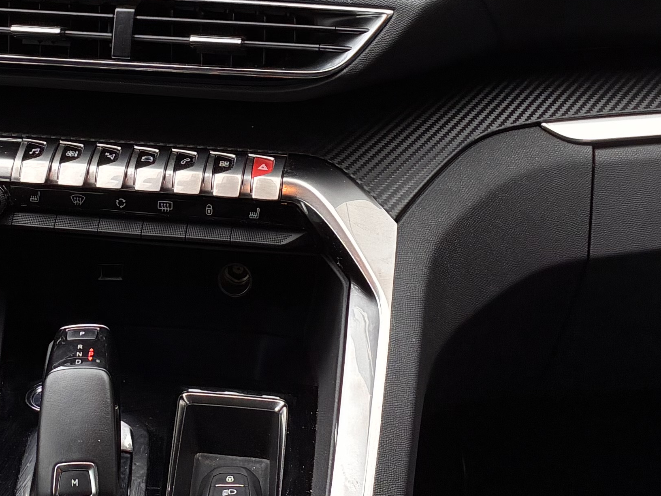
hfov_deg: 21.4
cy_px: 65
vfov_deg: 16.1
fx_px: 1738
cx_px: 179
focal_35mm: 91
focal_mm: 4.2
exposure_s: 1/121
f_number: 1.64
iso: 32
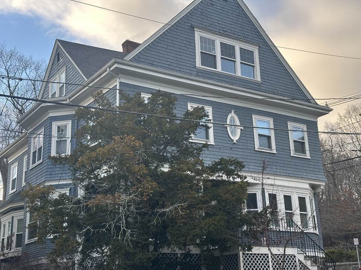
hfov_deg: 38.9
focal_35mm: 49
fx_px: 511
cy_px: 134
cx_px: 182
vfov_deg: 29.7
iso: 50
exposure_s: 1/156
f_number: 1.78
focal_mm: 6.86
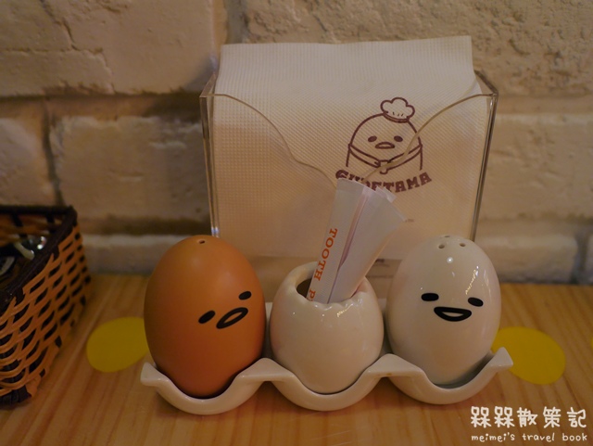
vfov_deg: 46.9
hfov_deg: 59.9
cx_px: 296
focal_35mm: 30
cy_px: 223
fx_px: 514
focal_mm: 15
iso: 200
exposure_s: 1/125
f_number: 1.7
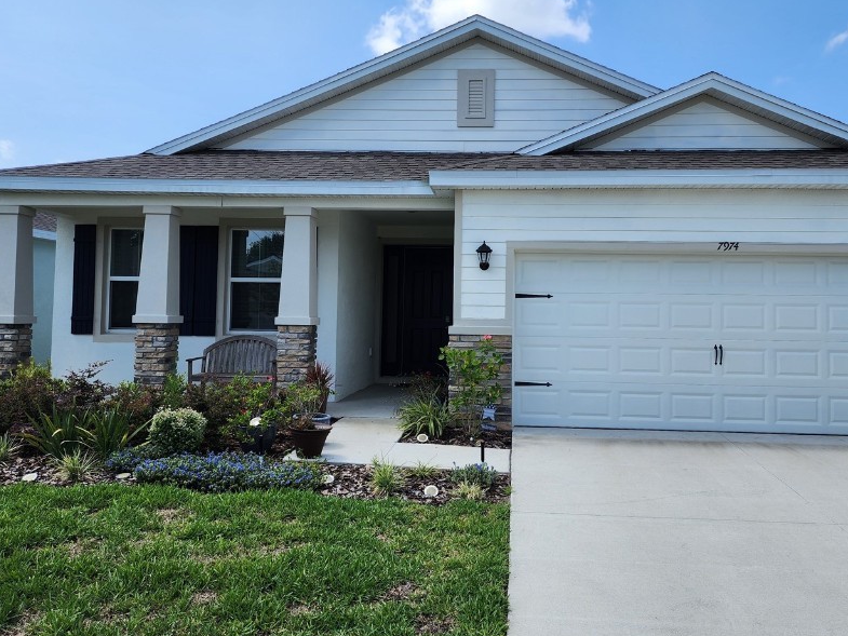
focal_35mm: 30
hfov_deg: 59.8
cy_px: 283
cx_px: 475
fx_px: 735
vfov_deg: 46.7
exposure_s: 1/914
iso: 12
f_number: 1.8
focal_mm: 6.4
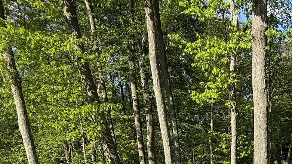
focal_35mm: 40
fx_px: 310
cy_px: 251
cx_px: 279
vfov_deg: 23.3
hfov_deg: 44.5
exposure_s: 1/1656
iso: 50
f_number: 2.2
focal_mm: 2.22
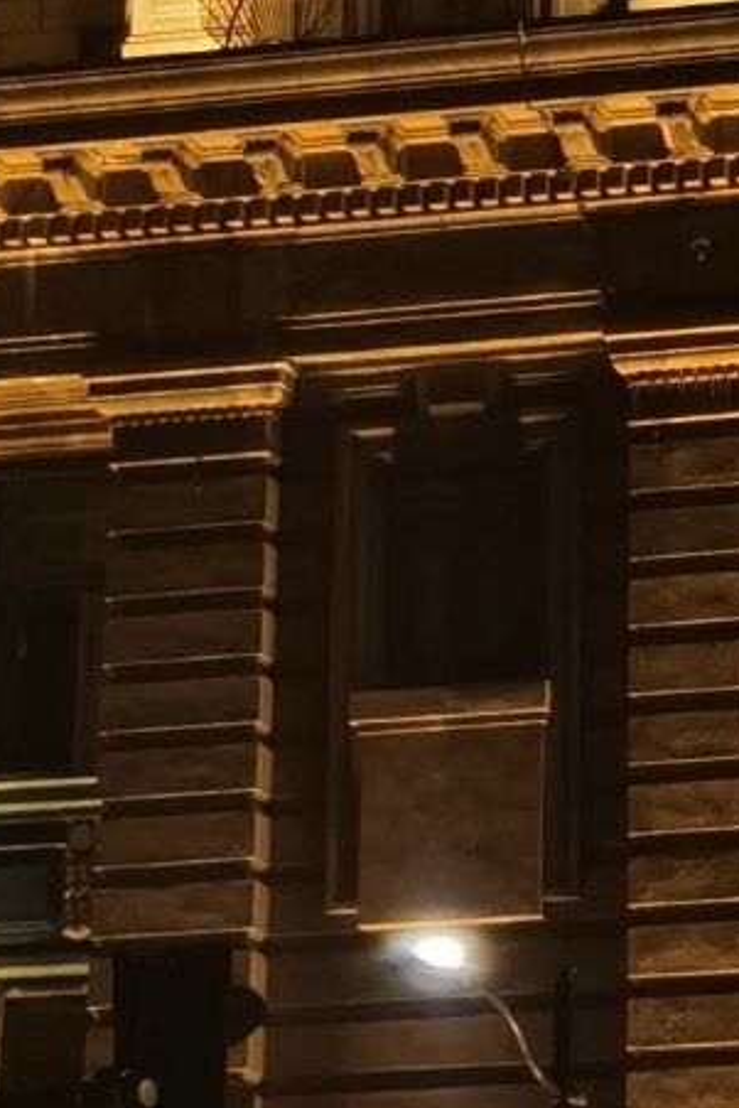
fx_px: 5230
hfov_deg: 8.0
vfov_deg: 11.8
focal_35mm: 170
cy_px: -208
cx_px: 989
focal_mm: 5.56
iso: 250
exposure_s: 1/100
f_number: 1.6
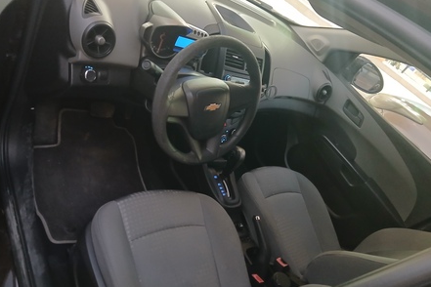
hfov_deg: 65.5
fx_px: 335
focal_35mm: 28
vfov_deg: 46.4
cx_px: 218
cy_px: 146
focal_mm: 3.98
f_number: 1.8
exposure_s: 1/16.7
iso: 800
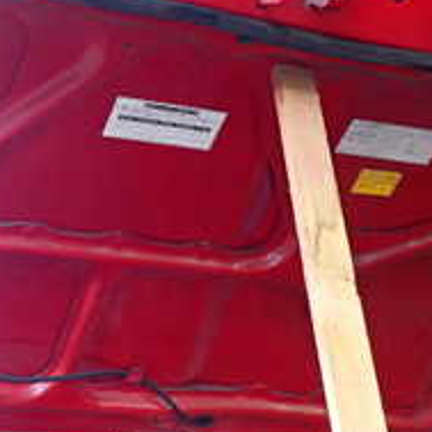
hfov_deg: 23.9
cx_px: 39
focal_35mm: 70
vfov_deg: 24.6
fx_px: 988
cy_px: 265
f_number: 2
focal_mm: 4.5
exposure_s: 1/30
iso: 320
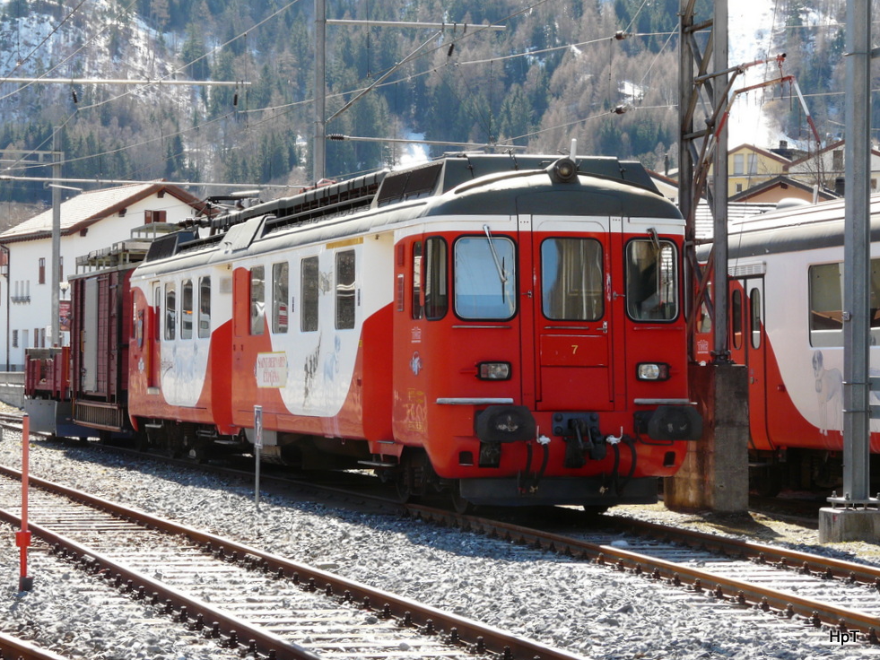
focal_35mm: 108
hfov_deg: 18.2
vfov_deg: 13.7
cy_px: 327
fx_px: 2746
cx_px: 432
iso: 100
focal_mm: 17.5
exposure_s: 1/200
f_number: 4.5
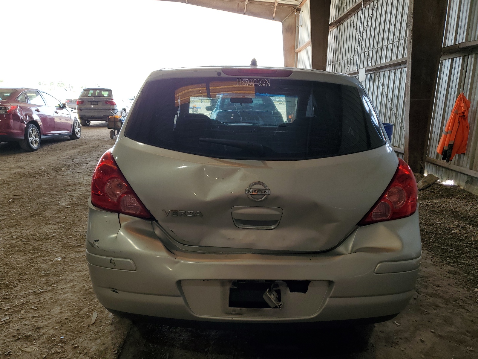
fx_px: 359
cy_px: 180
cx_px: 239
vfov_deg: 53.1
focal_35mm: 26
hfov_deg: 67.3
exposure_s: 1/192
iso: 50
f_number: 1.5
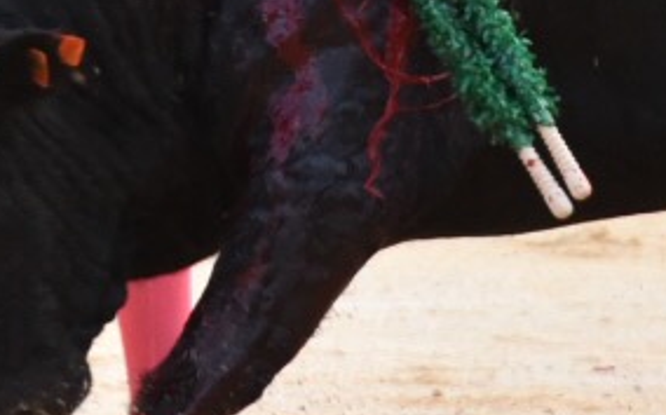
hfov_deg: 1.8
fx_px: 21111
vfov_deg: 1.1
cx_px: 84
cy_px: -263
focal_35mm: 1164
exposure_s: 1/640
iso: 2000
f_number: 5.6
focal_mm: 200
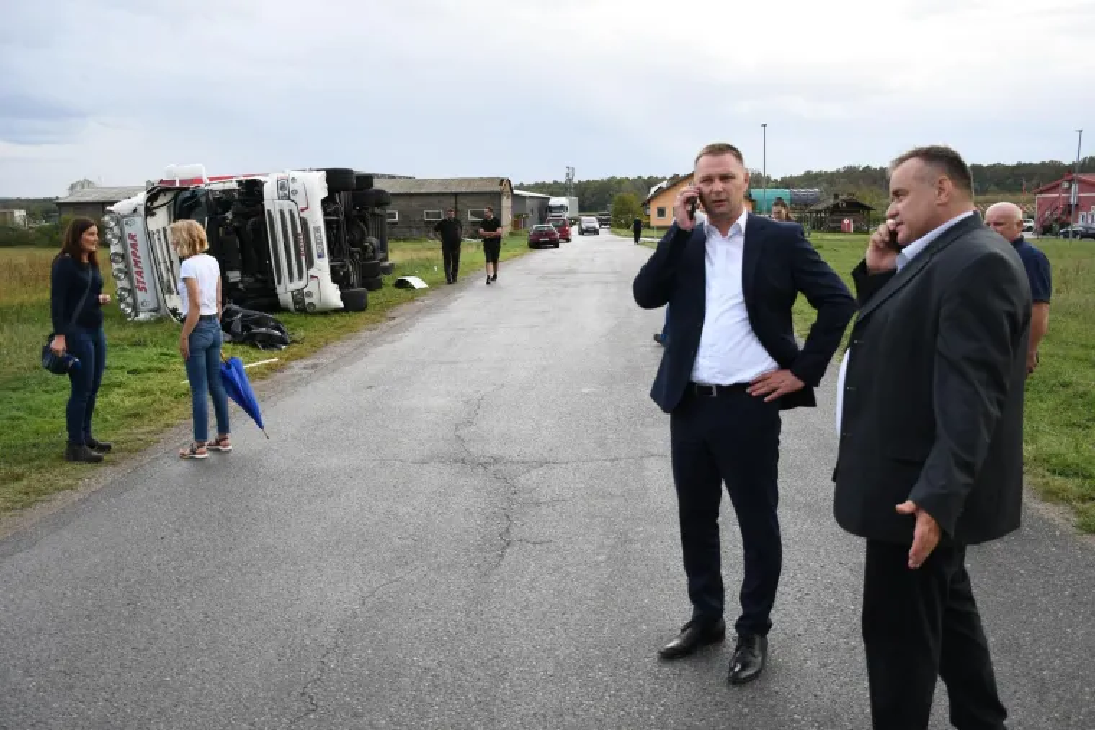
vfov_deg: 40.0
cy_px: 365
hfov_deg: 57.2
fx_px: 1004
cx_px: 548
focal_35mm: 33
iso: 640
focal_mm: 22
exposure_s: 1/640
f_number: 4
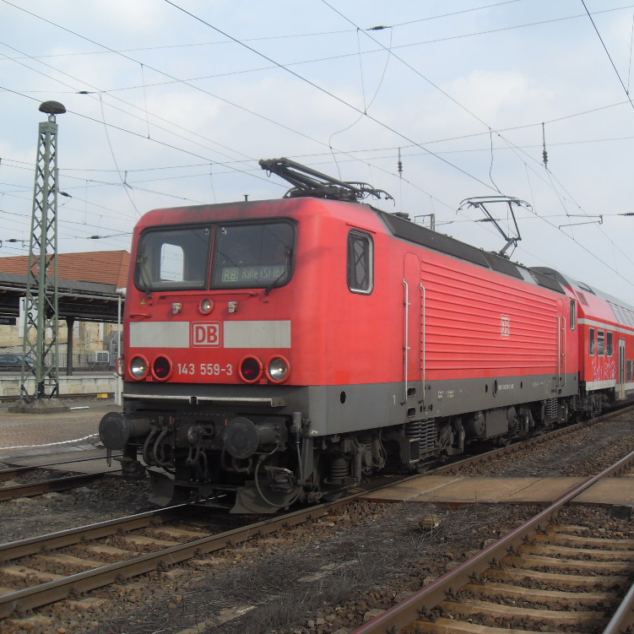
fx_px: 850
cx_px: 397
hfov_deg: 40.6
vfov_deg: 40.9
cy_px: 314
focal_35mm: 41
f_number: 7
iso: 80
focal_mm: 6.3
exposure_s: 1/180
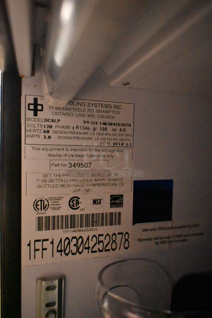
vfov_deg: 67.3
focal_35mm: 27
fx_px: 238
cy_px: 159
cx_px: 106
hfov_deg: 48.0
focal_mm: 18
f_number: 3.5
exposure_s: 1/60
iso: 18000
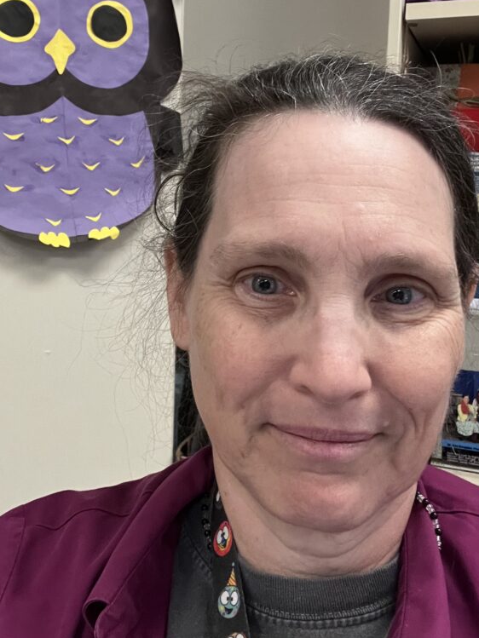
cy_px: 225
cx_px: 191
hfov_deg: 35.0
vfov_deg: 45.2
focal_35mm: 41
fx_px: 756
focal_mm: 2.71
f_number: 2.2
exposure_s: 1/51
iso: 320
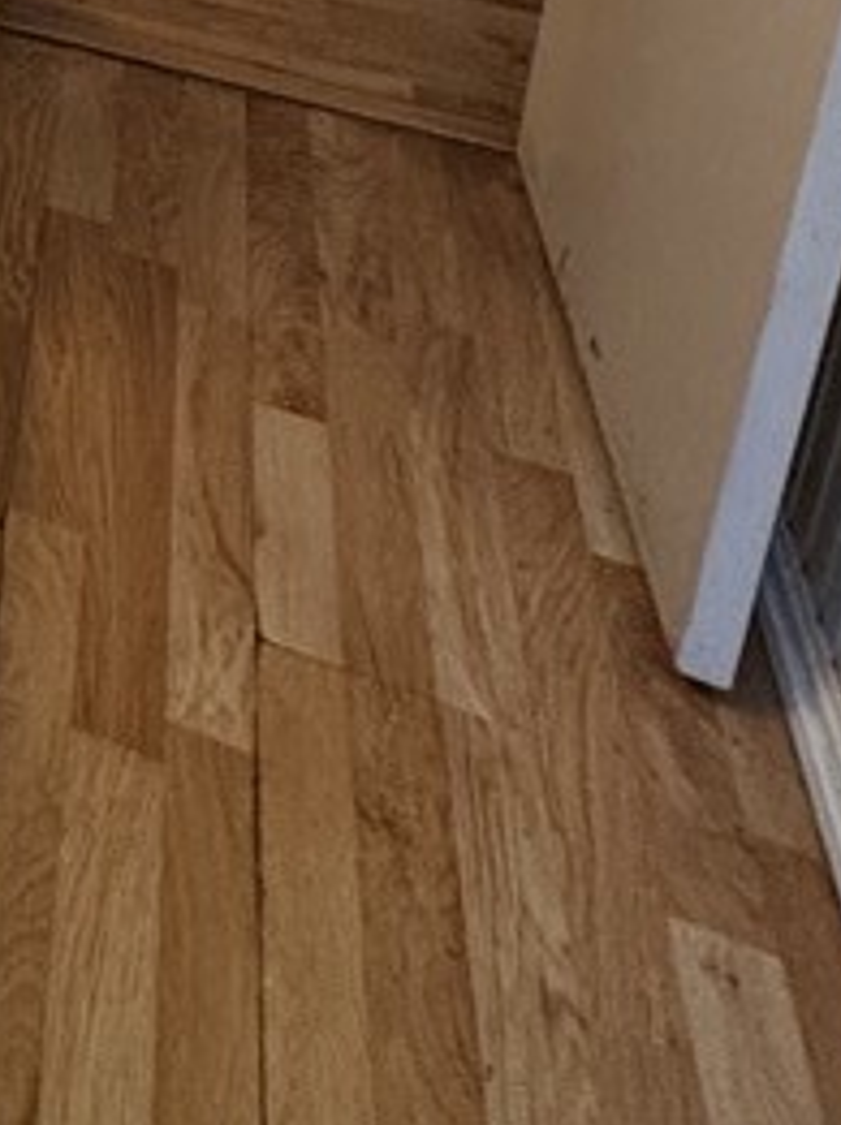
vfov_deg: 24.3
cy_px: -690
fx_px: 1786
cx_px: -612
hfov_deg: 20.2
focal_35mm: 55
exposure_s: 1/120
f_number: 2.2
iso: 160
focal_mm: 2.22
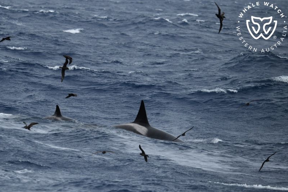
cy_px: 96
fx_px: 3374
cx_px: 144
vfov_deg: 3.3
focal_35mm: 422
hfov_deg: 4.9
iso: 1100
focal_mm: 420
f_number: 6
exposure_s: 1/8000
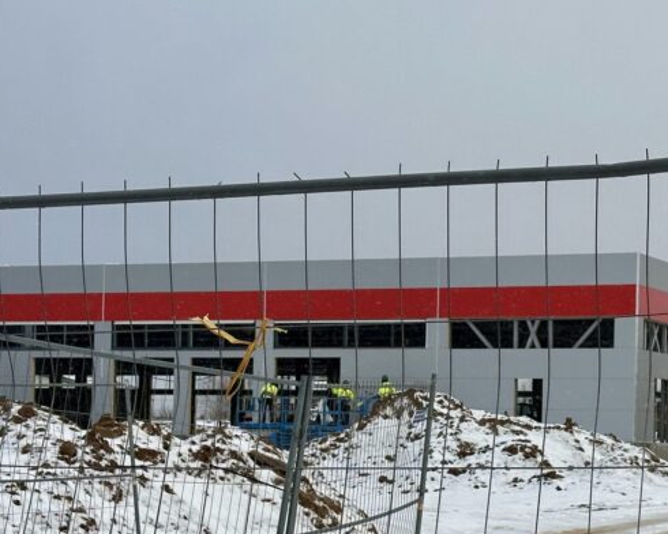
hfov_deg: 19.5
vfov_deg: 15.6
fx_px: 1937
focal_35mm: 98
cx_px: 472
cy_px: 432
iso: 64
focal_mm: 6.86
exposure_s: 1/2070
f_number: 1.78
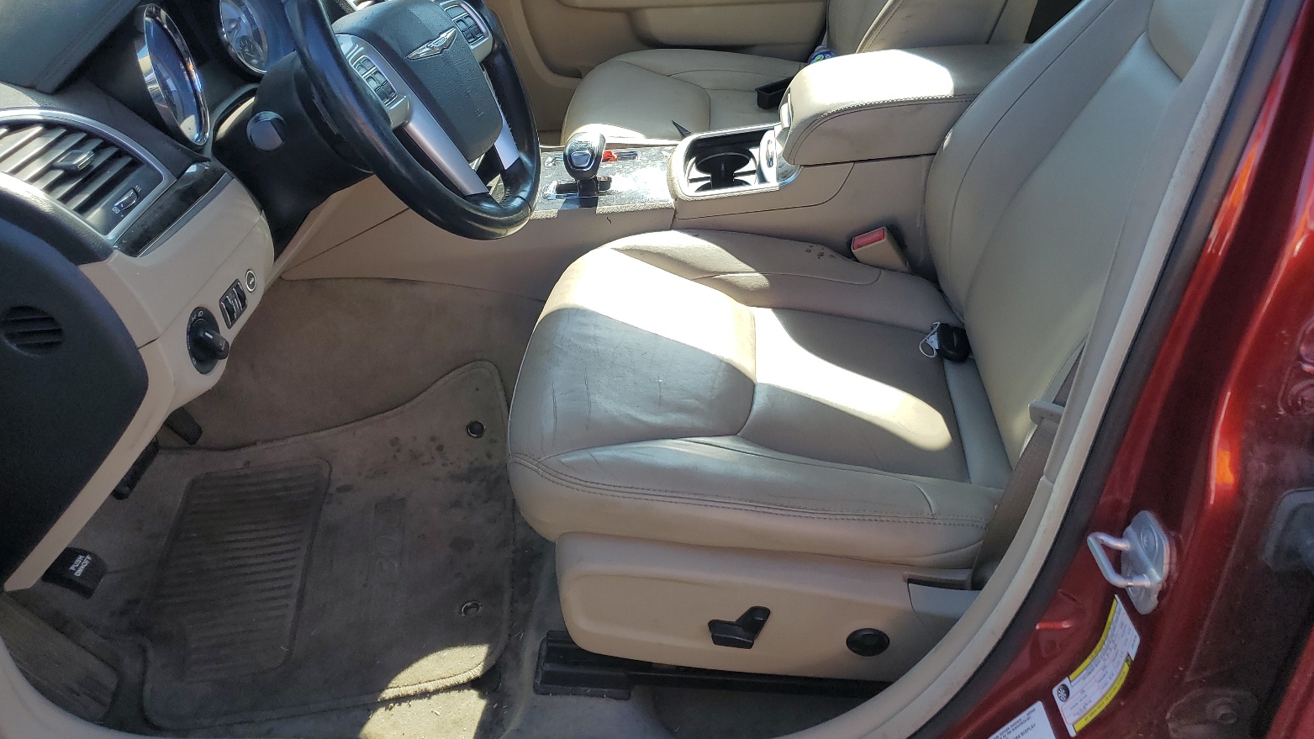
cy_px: 296
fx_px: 1010
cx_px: 654
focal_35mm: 29
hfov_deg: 66.1
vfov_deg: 40.0
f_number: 1.5
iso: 50
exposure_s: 1/667
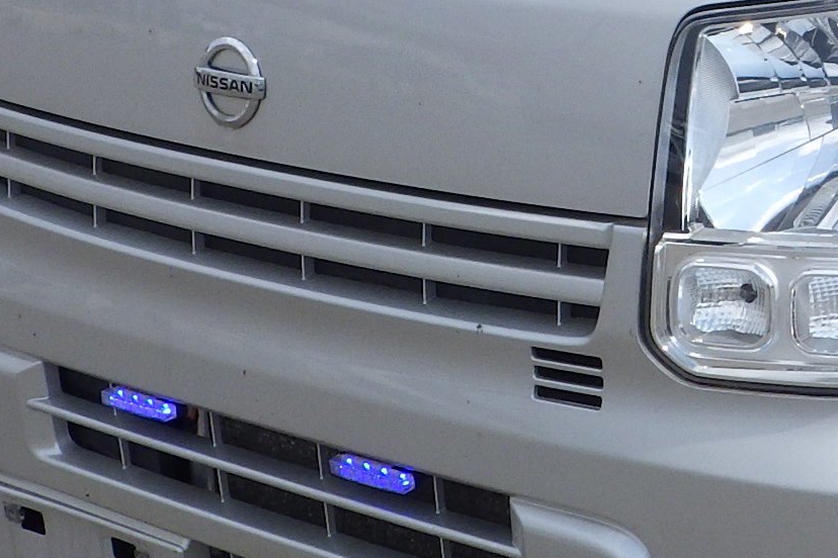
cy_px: 39
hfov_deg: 18.2
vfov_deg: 12.6
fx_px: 2514
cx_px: 950
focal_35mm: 108
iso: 125
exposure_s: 1/1000
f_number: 4.2
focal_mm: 5
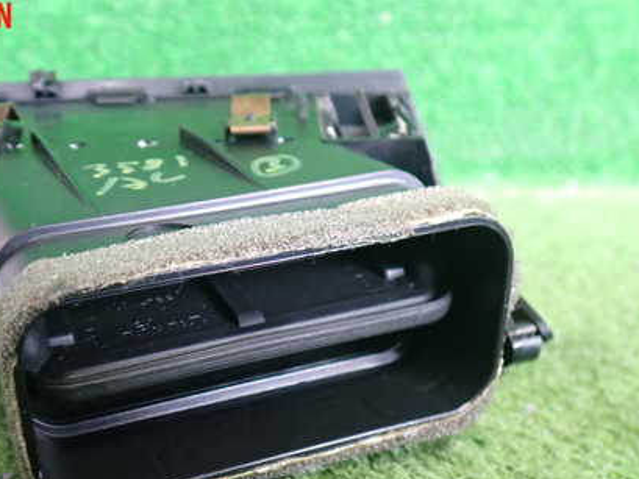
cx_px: 197
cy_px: 349
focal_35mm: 44
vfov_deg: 32.4
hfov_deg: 42.2
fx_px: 812
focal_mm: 5.4
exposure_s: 1/30
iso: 500
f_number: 2.3
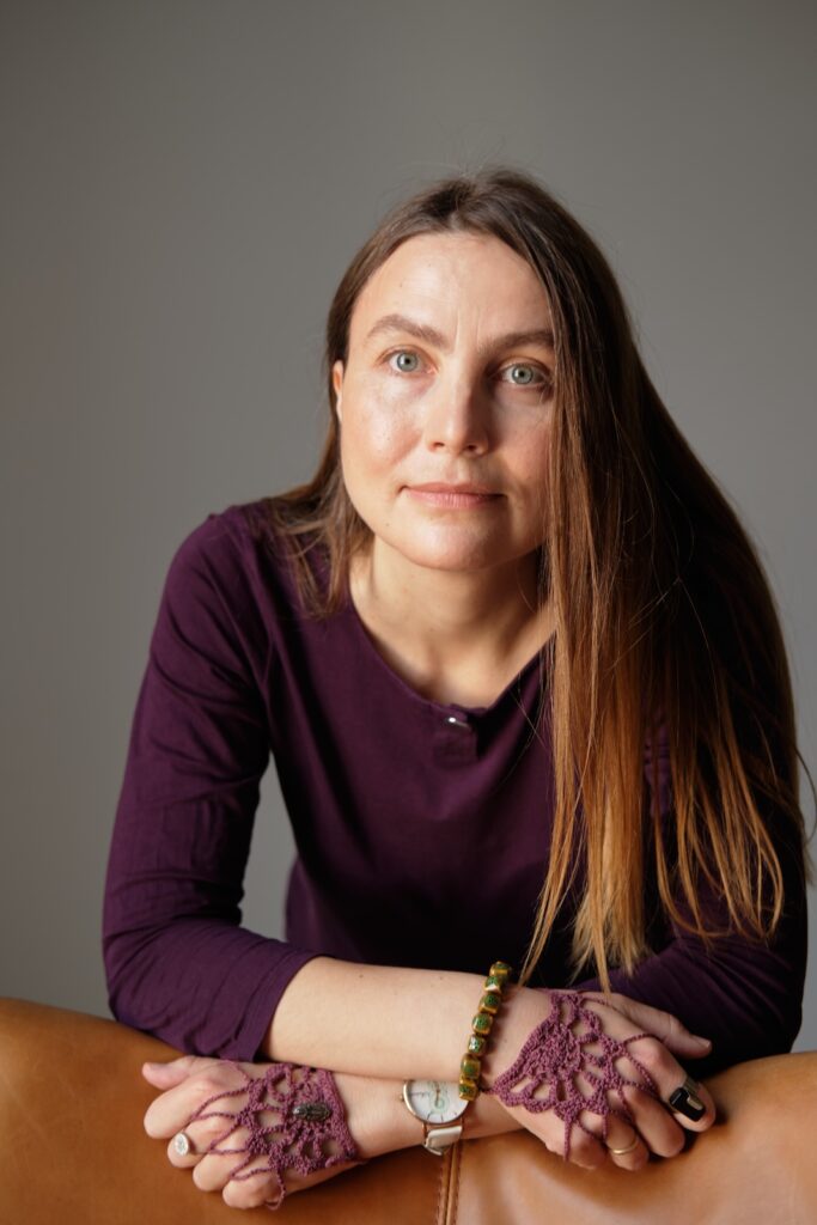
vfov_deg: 37.5
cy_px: 612
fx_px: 1803
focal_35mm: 53
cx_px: 408
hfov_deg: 25.5
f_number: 2.5
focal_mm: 35
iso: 100
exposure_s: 1/80
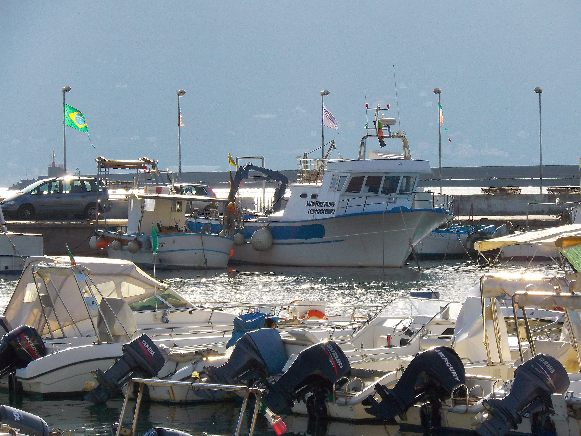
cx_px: 287
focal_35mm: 168
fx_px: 2820
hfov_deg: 11.8
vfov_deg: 8.8
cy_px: 216
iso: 200
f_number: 4.2
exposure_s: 1/1250
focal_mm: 28.3
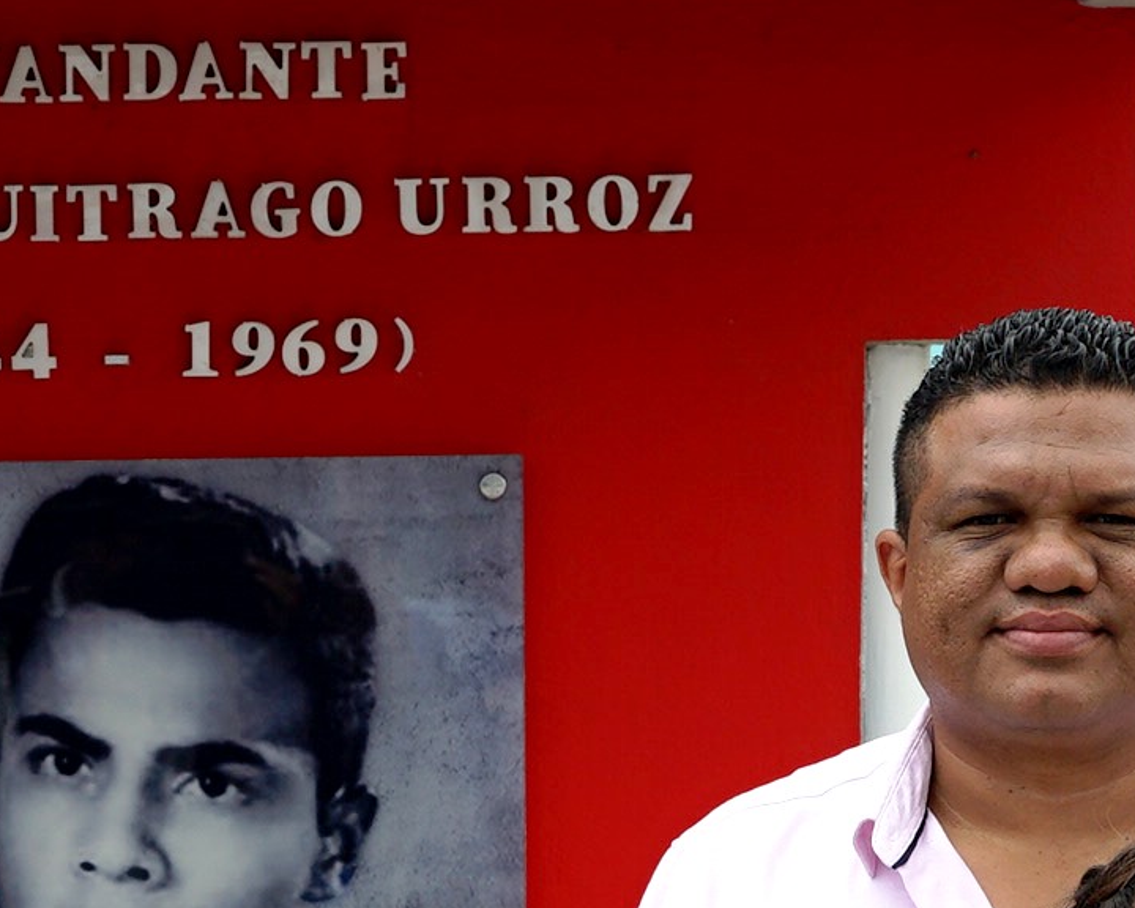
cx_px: -60
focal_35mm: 196
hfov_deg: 9.8
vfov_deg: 7.8
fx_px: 6584
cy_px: 1230
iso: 100
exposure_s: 1/200
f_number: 6.3
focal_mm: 50
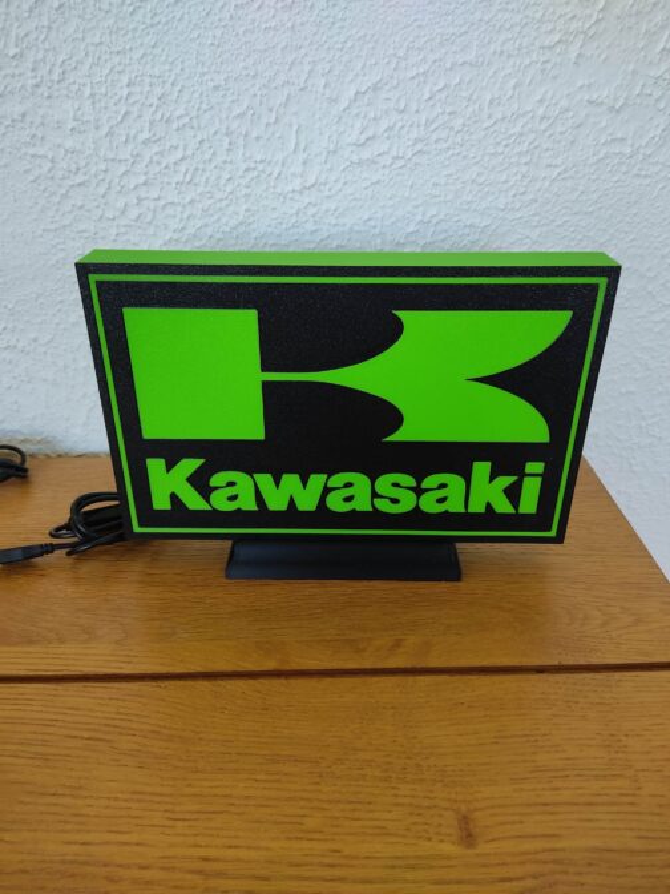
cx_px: 335
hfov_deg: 53.1
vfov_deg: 67.3
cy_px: 447
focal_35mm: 26
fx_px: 671
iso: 145
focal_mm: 4.74
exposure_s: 1/50
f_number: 1.79
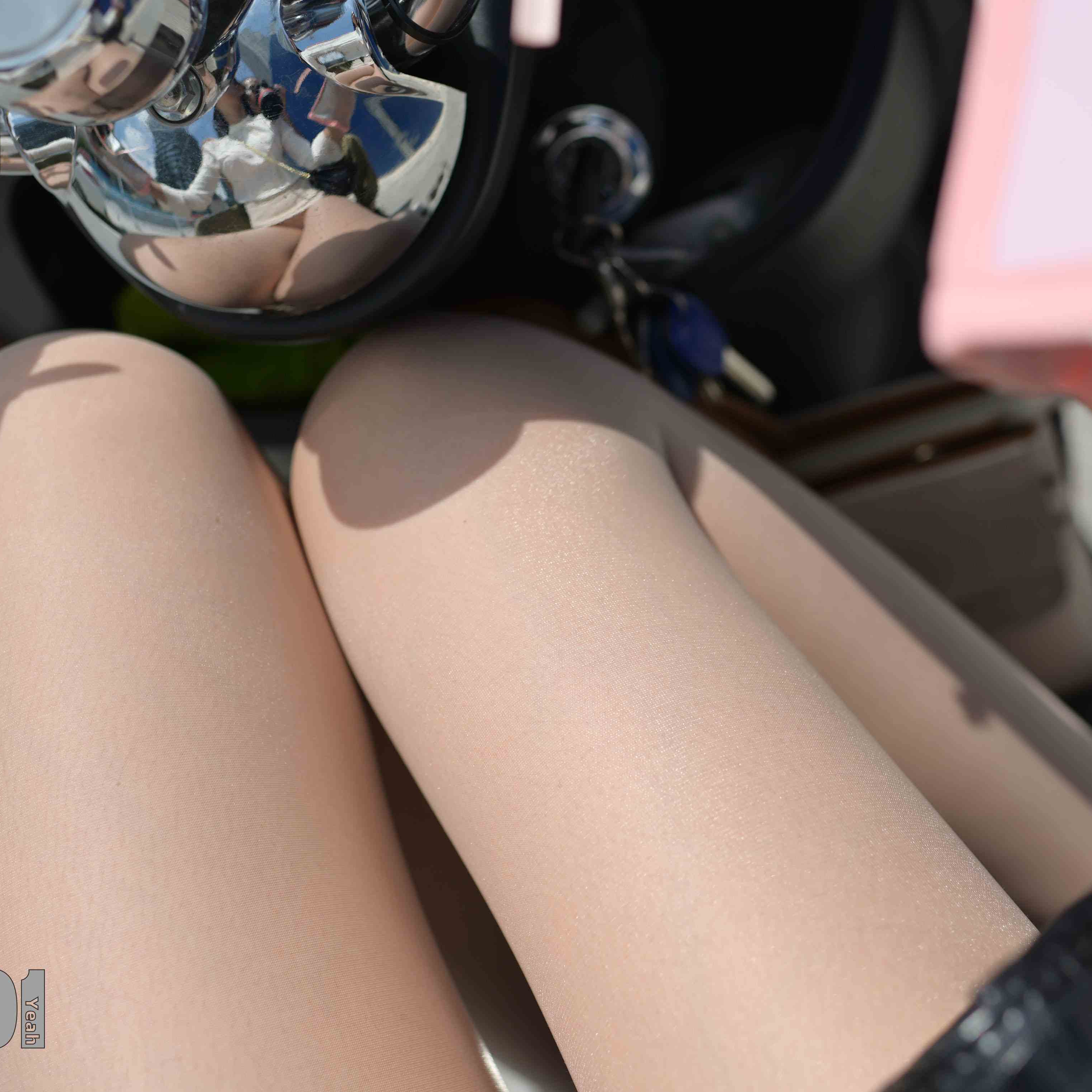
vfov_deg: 37.6
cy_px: 545
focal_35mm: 45
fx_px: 1606
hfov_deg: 37.5
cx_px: 622
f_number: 3.5
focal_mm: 35
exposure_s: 1/2000
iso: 64
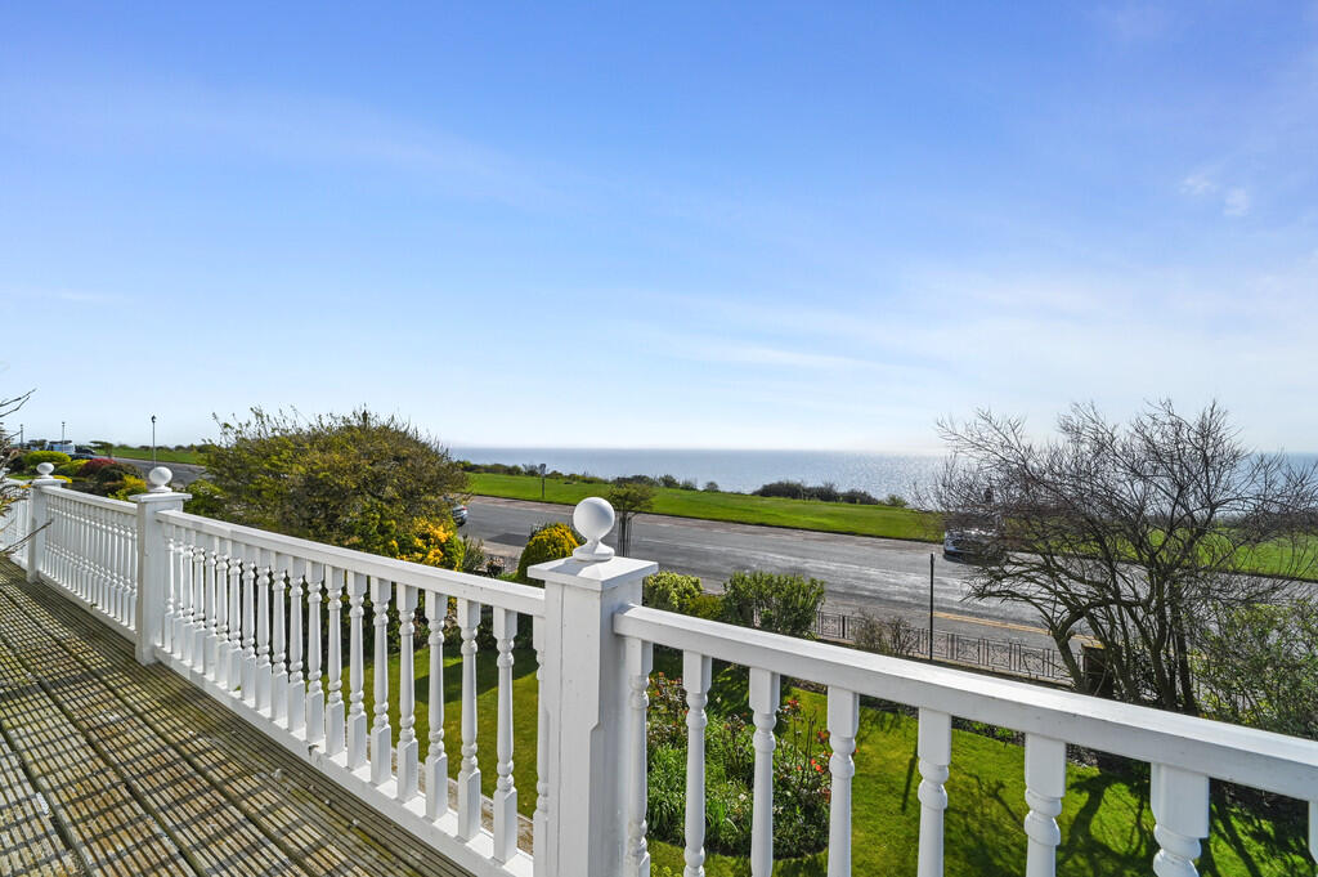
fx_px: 512
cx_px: 659
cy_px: 438
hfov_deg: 104.3
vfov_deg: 81.1
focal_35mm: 14
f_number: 10
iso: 400
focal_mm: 14
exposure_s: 1/250
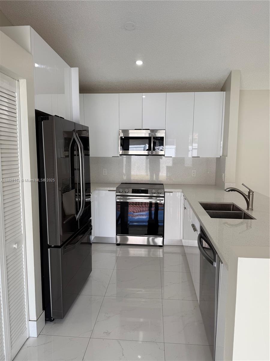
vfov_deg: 71.6
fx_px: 250
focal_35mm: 24
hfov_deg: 56.8
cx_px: 135
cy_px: 180
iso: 64
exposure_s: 1/188
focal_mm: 6.76
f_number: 1.78
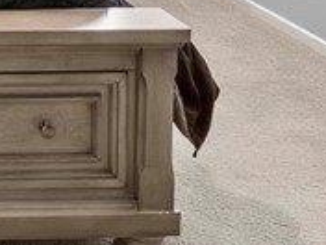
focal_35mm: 93
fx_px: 876
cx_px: -345
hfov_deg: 16.0
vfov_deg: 13.1
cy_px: -291
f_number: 8
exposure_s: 2
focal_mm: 8
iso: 200
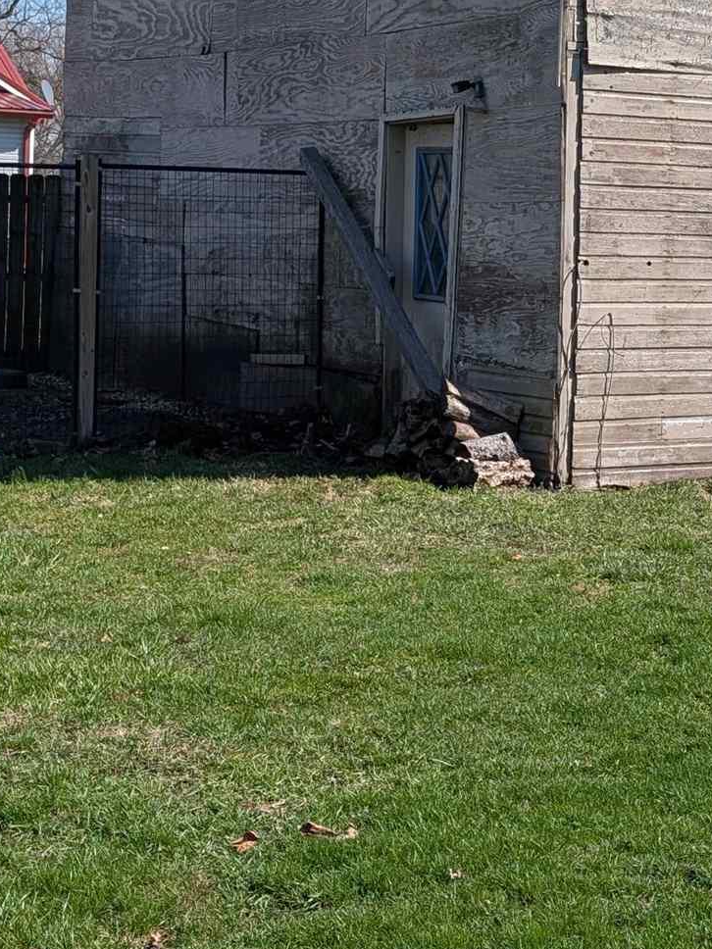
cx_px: 672
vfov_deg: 25.4
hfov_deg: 19.0
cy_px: 266
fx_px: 2084
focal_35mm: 76
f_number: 1.68
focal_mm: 6.9
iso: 20
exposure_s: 1/1045
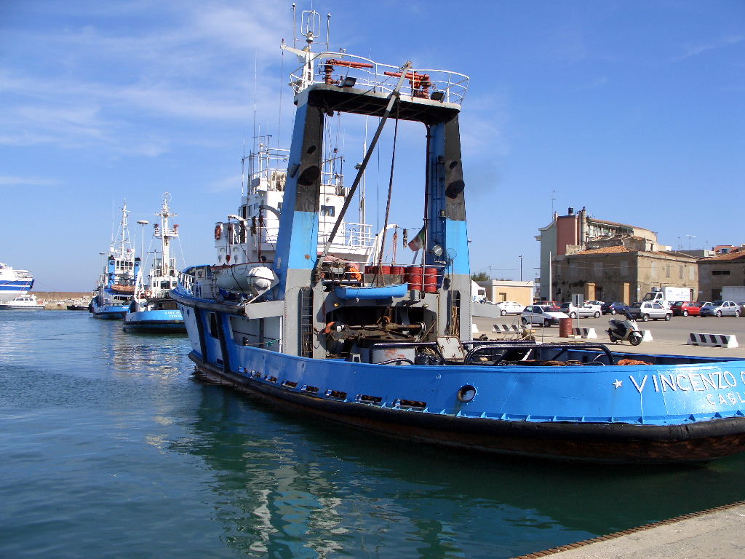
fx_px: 710
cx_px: 372
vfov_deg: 42.9
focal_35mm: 33
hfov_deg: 55.4
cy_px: 280
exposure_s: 1/640
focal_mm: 7.1
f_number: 5.6
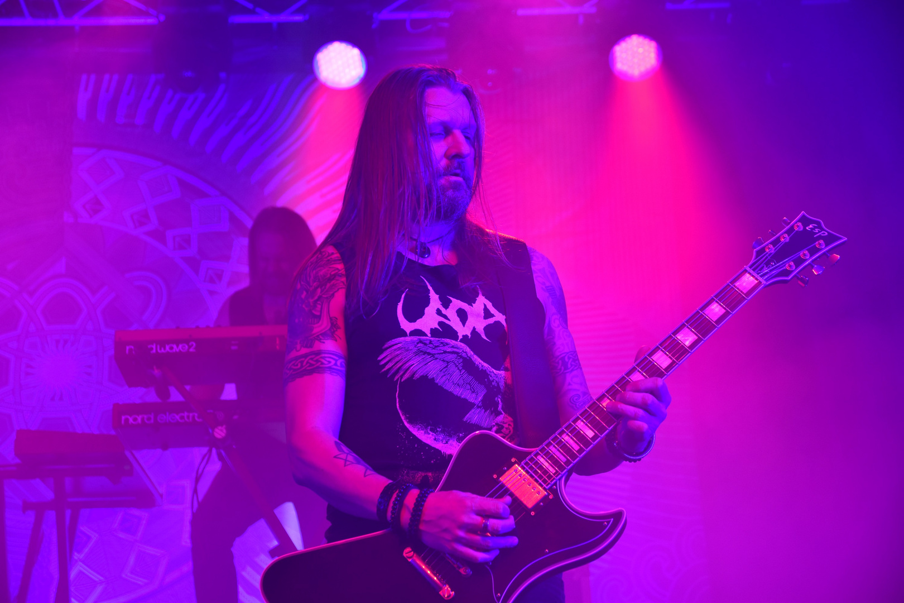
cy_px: 302
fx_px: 1695
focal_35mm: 68
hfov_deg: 29.9
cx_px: 452
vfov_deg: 20.2
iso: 450
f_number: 3.5
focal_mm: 45
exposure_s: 1/250
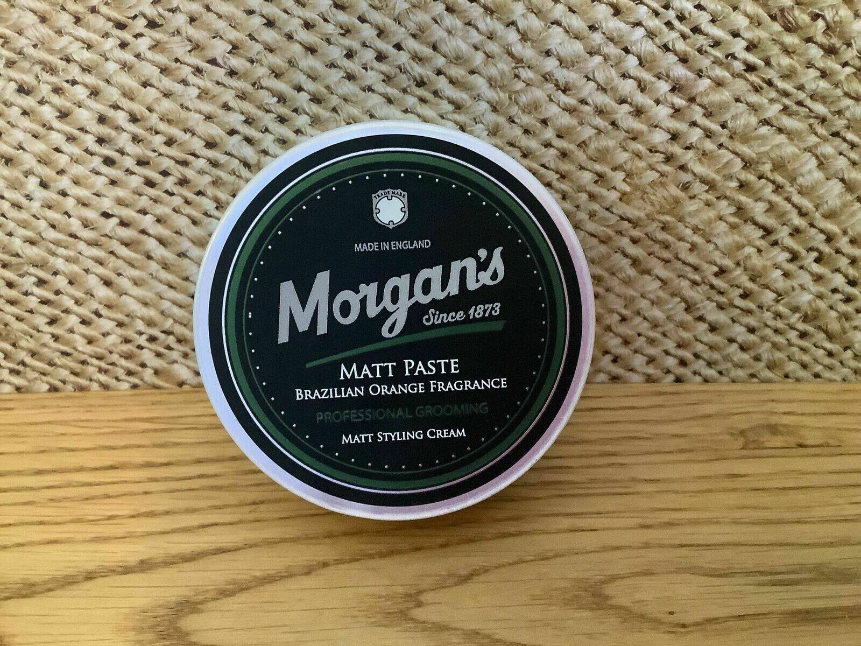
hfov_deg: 58.4
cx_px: 430
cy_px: 323
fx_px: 771
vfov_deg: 45.4
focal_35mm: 31
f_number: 2.4
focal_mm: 3.3
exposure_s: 1/25
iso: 500
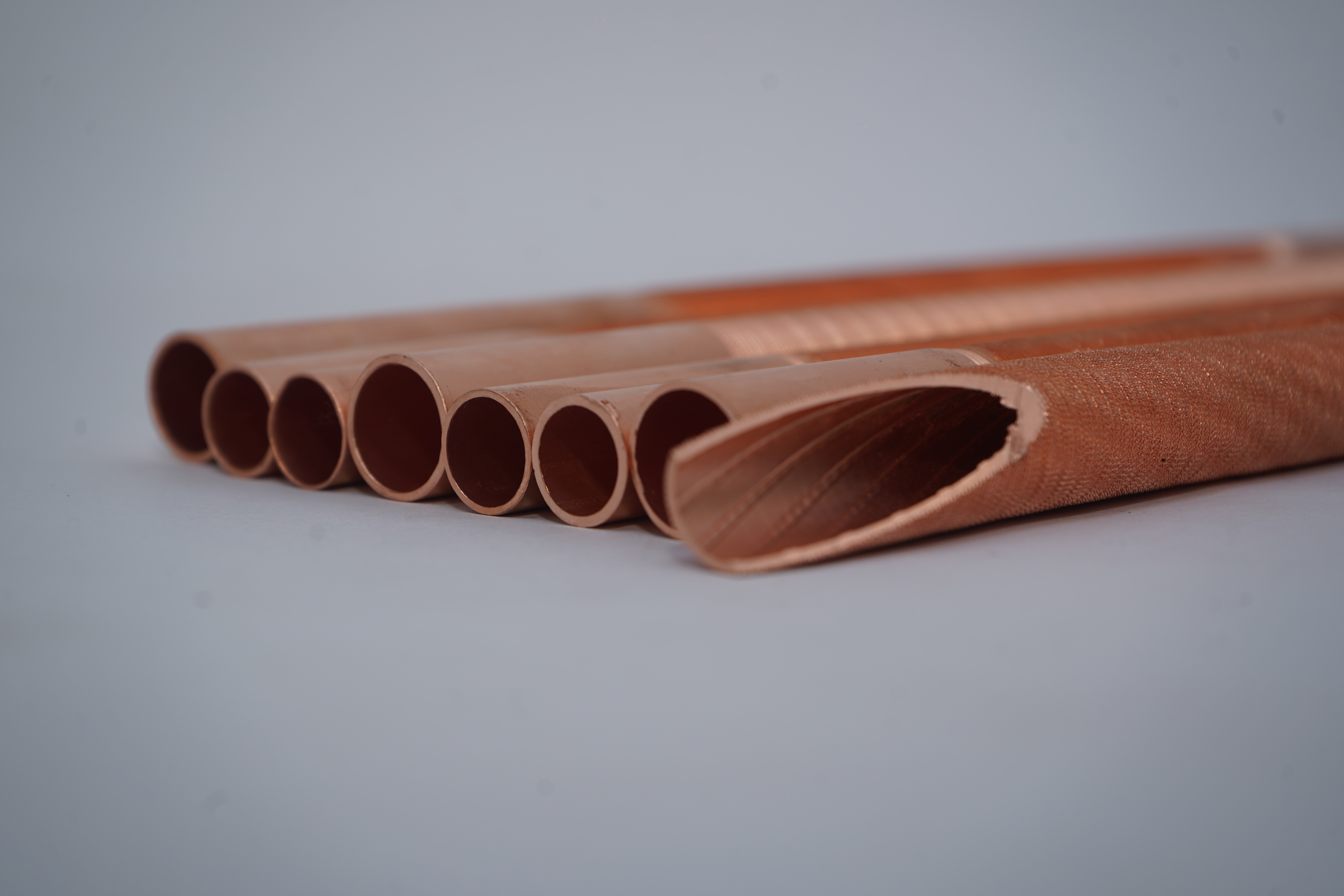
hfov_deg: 28.8
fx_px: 2613
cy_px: 448
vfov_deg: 19.5
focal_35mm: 70
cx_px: 672
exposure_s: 1/160
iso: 160
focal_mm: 70
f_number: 8
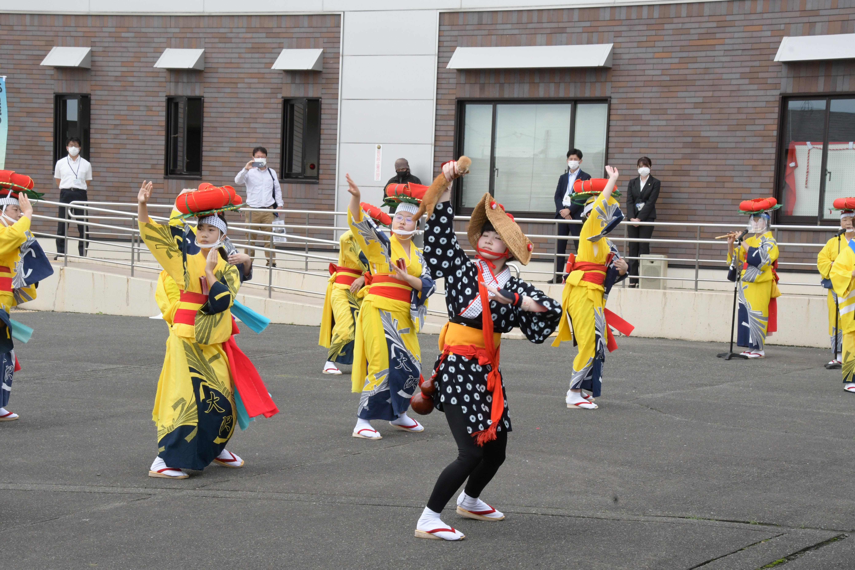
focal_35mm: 75
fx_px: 1781
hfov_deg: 27.0
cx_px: 428
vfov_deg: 18.2
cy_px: 285
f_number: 20
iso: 1250
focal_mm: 50
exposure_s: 1/400
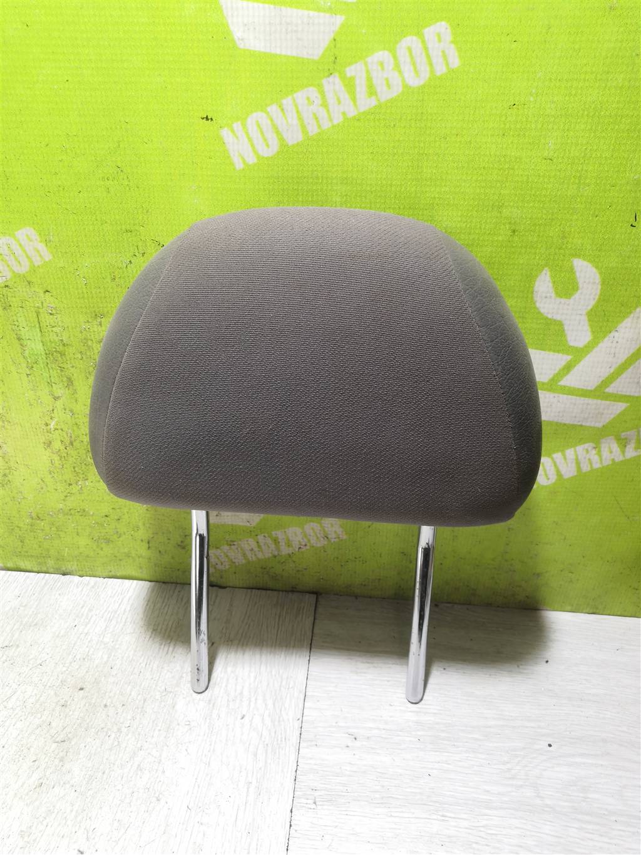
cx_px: 320
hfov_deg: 51.4
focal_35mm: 27
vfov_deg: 65.3
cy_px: 428
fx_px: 667
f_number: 1.8
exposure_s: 1/50
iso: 100
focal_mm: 3.95
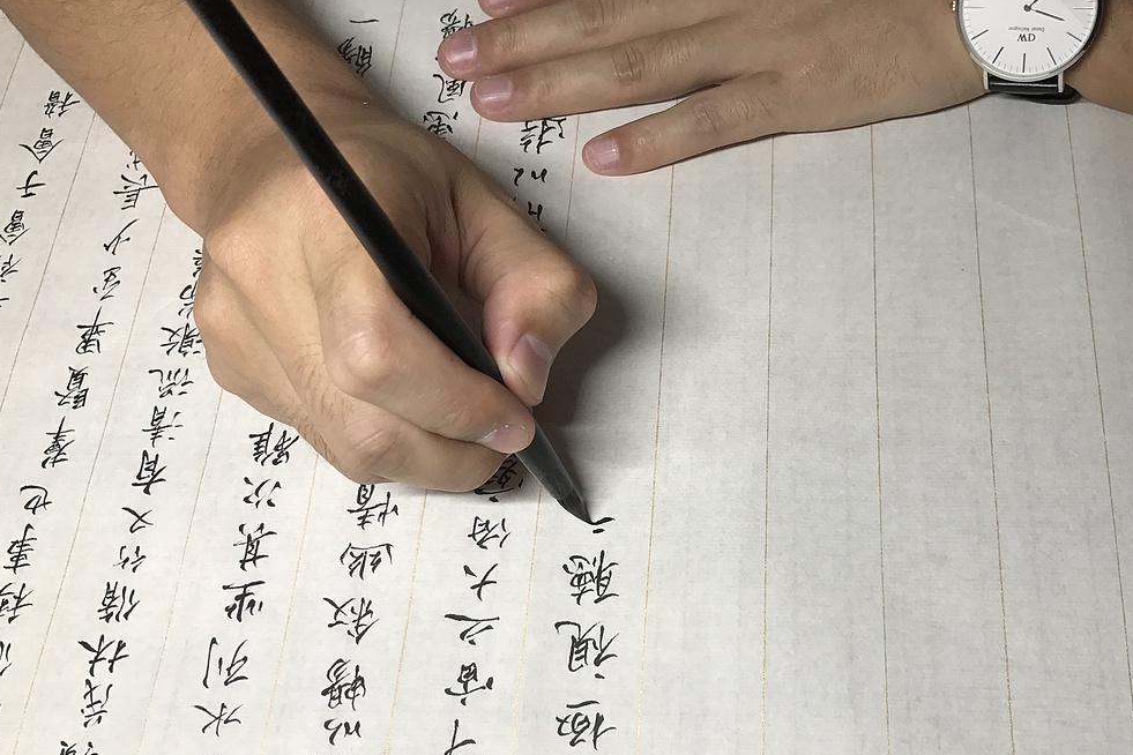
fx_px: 1196
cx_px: 703
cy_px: 421
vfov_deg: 35.0
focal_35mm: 38
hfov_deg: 50.2
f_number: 1.8
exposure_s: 1/31
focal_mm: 3.99
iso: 25
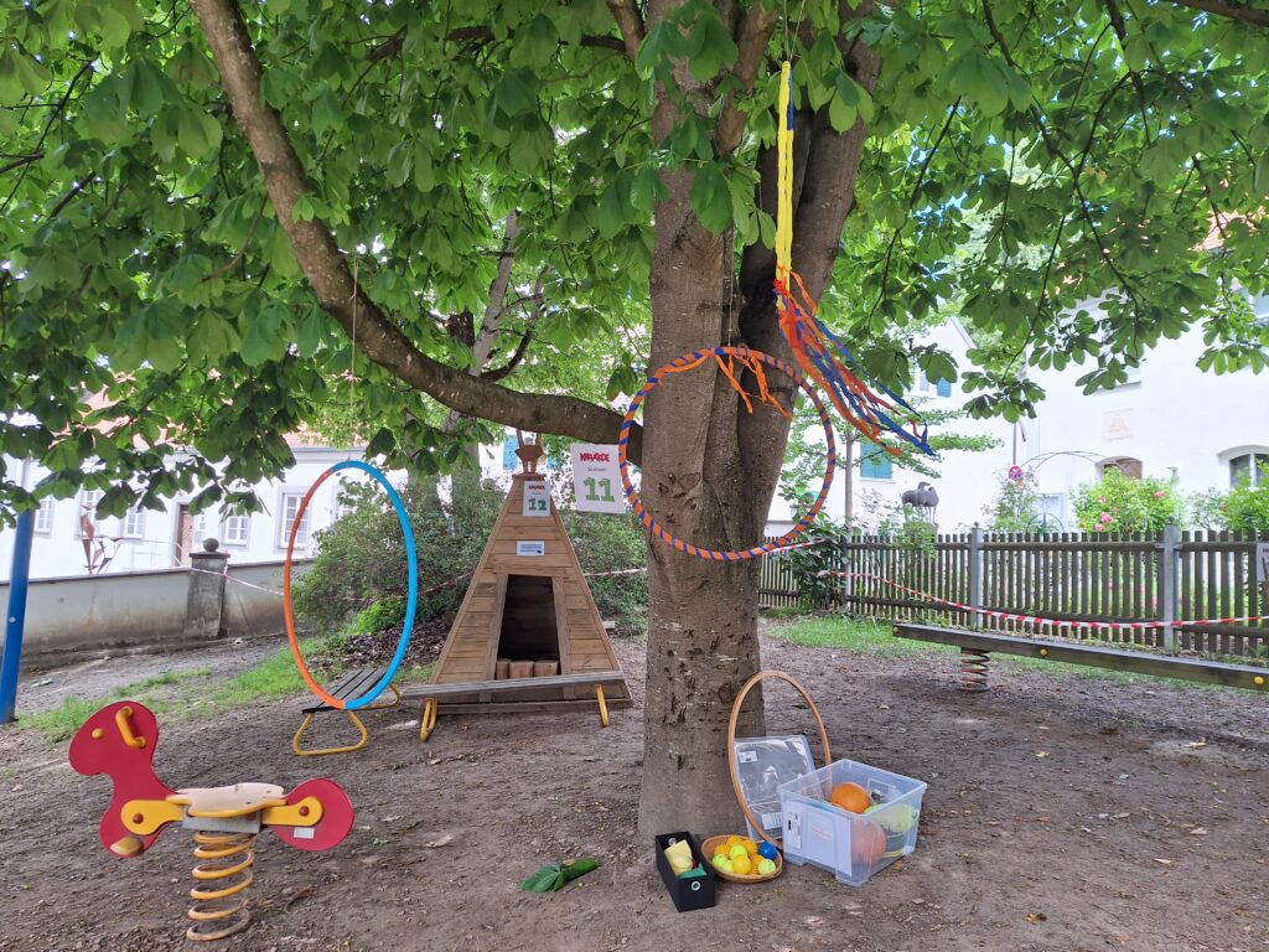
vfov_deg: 58.9
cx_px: 634
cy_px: 476
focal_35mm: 23
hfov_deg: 73.9
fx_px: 843
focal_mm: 5.54
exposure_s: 1/238
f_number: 1.8
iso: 40
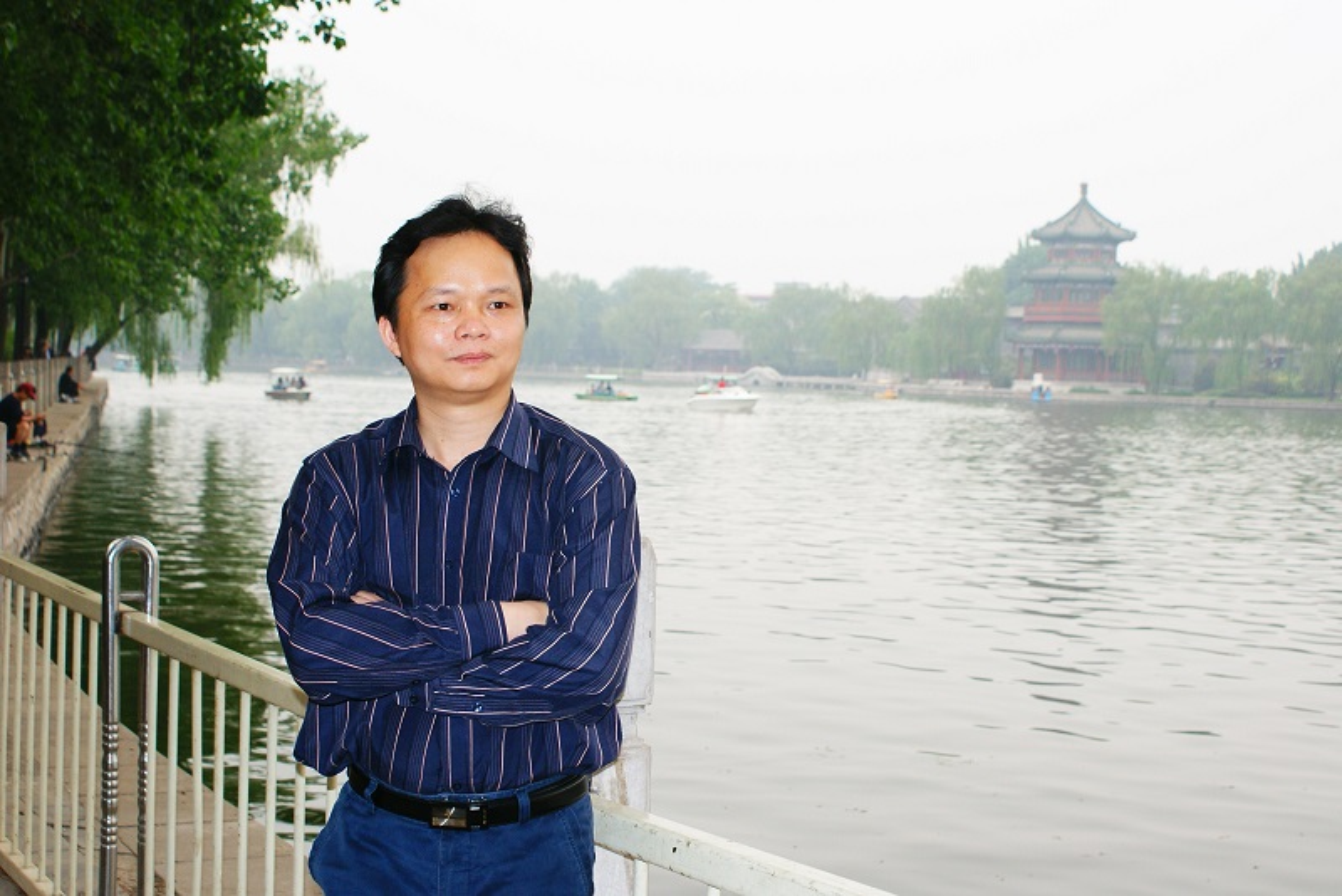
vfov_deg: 25.8
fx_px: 1958
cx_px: 671
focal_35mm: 52
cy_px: 448
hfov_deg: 37.8
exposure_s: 1/60
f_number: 6.3
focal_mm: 35
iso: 320
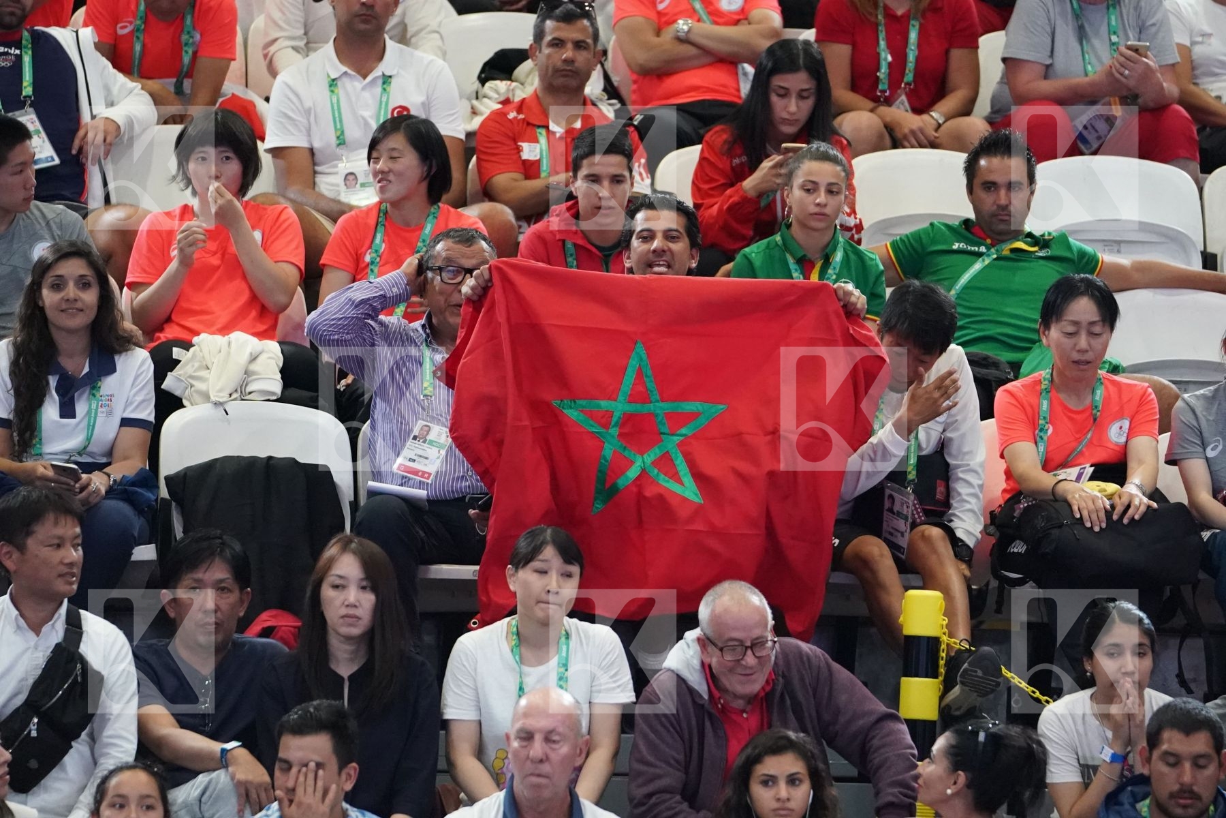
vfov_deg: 4.6
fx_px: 10216
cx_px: 613
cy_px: 409
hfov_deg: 6.9
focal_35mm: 300
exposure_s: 1/1000
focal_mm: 200
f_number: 2.8
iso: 6400
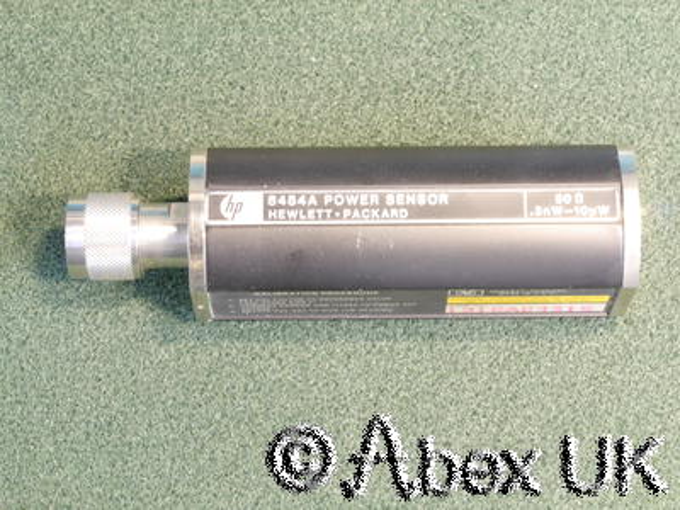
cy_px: 255
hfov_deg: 17.9
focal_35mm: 110
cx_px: 340
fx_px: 2161
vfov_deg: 13.5
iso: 400
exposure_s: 2.5
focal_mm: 55
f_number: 14
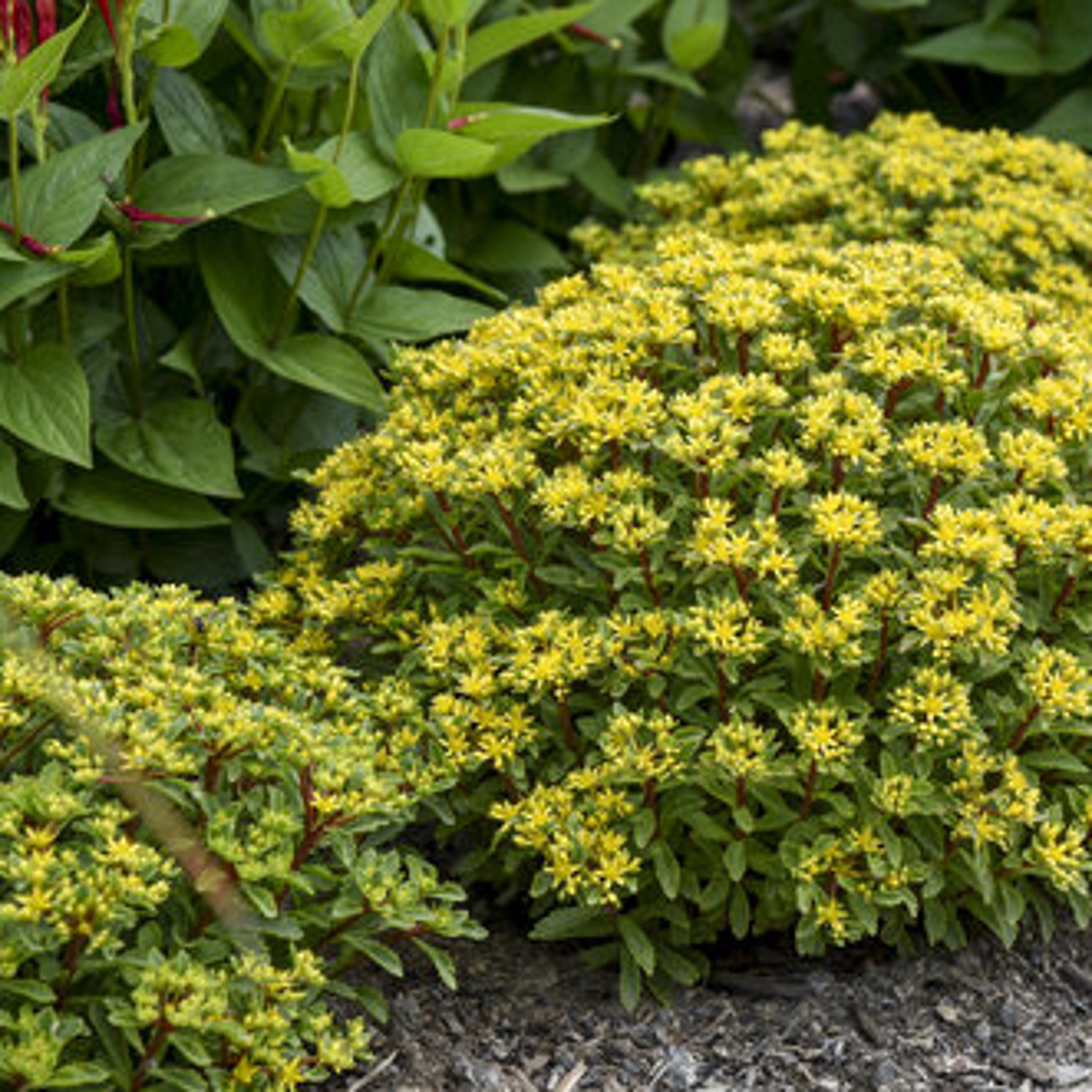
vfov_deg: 14.8
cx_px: 739
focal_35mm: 118
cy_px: 548
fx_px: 4211
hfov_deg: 14.7
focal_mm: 92
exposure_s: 1/250
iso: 360
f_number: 8
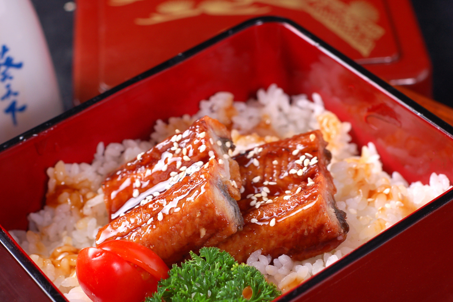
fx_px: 994
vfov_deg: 17.3
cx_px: 219
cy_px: 158
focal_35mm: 79
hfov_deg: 25.7
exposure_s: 1/250
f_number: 5
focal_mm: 50
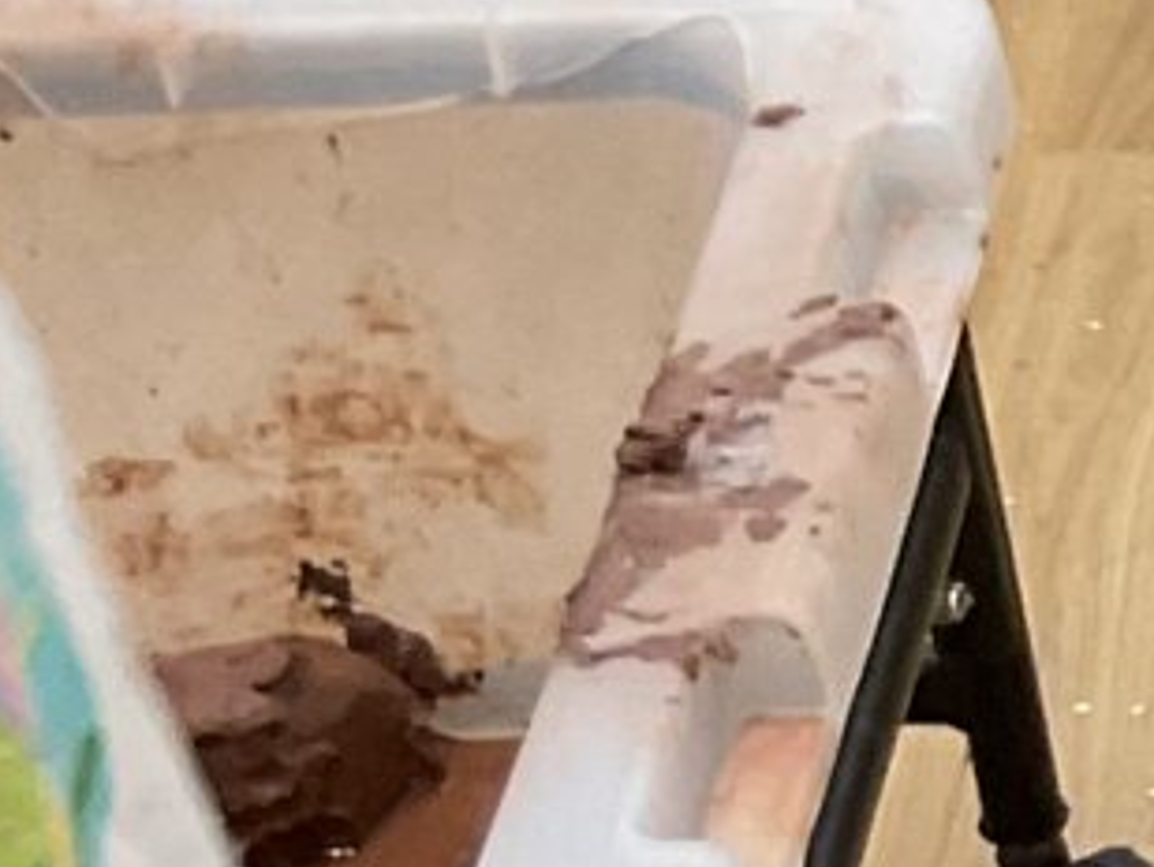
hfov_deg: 8.9
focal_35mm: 192
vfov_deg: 7.7
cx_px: 3130
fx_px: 6403
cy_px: 1076
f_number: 1.8
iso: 64
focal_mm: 3
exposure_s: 1/50
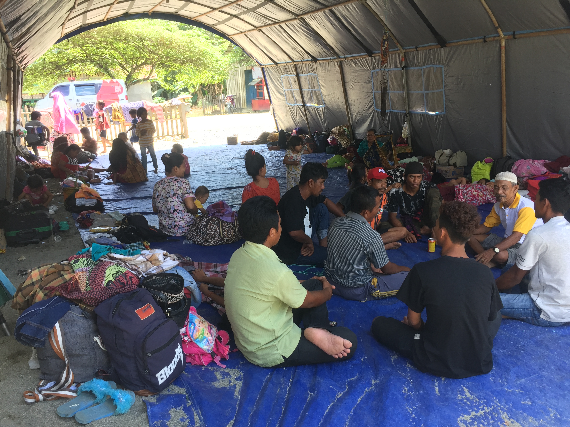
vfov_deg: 48.2
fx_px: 478
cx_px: 285
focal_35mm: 29
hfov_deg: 61.7
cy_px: 214
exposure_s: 1/100
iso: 40
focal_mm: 4.15
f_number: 2.2
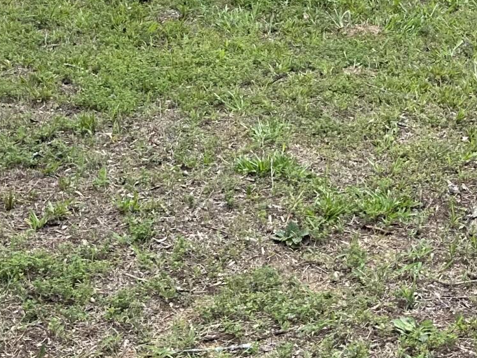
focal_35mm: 96
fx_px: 1323
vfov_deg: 13.6
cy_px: -318
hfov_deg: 20.3
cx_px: 151
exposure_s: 1/594
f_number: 1.78
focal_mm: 6.86
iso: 80
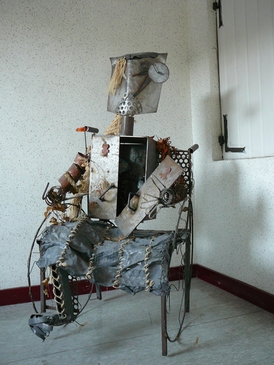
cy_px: 182
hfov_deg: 40.7
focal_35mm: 35
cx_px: 137
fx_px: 369
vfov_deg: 52.6
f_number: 2.8
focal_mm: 5.2
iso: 200
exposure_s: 1/8
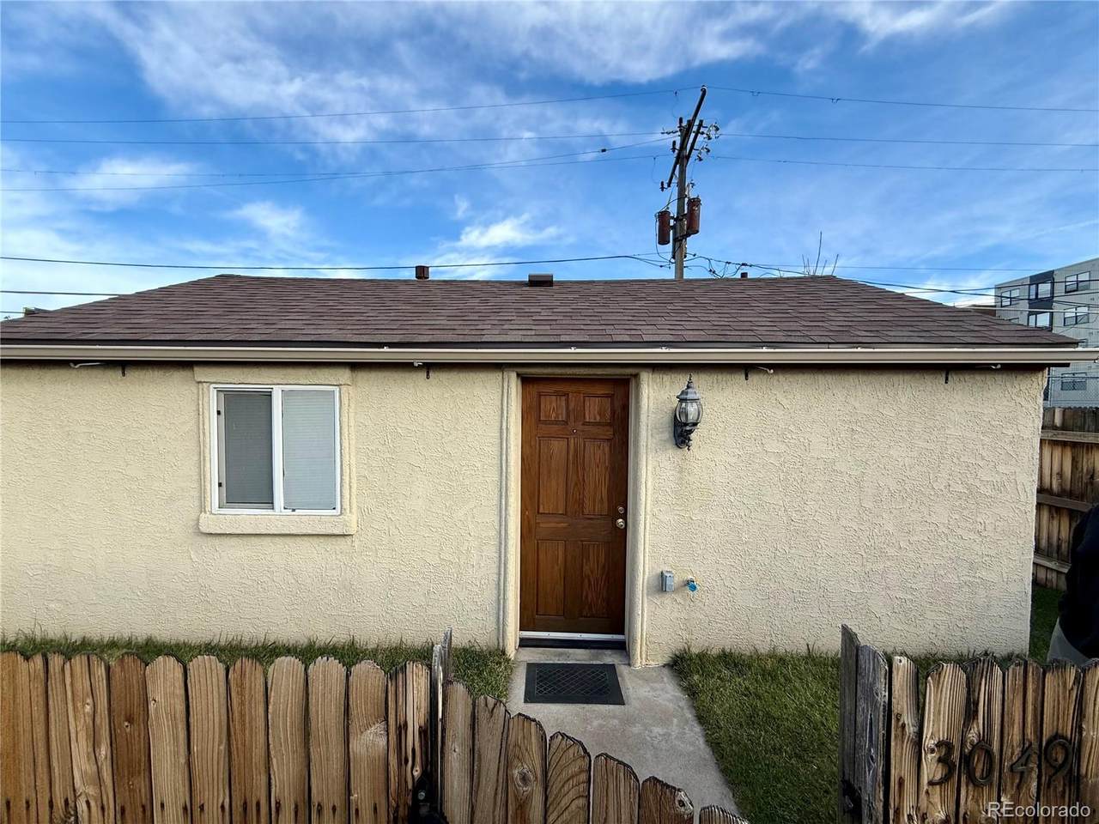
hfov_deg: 102.1
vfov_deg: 85.7
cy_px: 412
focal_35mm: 14
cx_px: 550
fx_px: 444
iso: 50
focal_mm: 2.22
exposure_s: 1/607
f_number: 2.2
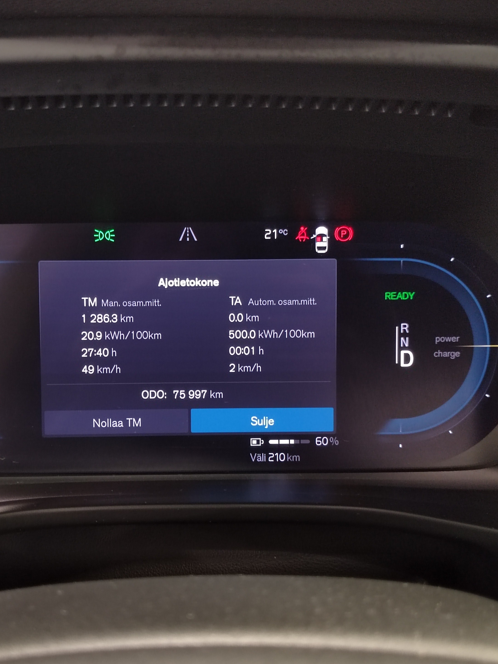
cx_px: 195
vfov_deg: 47.9
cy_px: 331
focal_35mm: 39
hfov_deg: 36.7
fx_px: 748
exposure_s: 1/33.3
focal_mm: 5.52
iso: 3797
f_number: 1.9
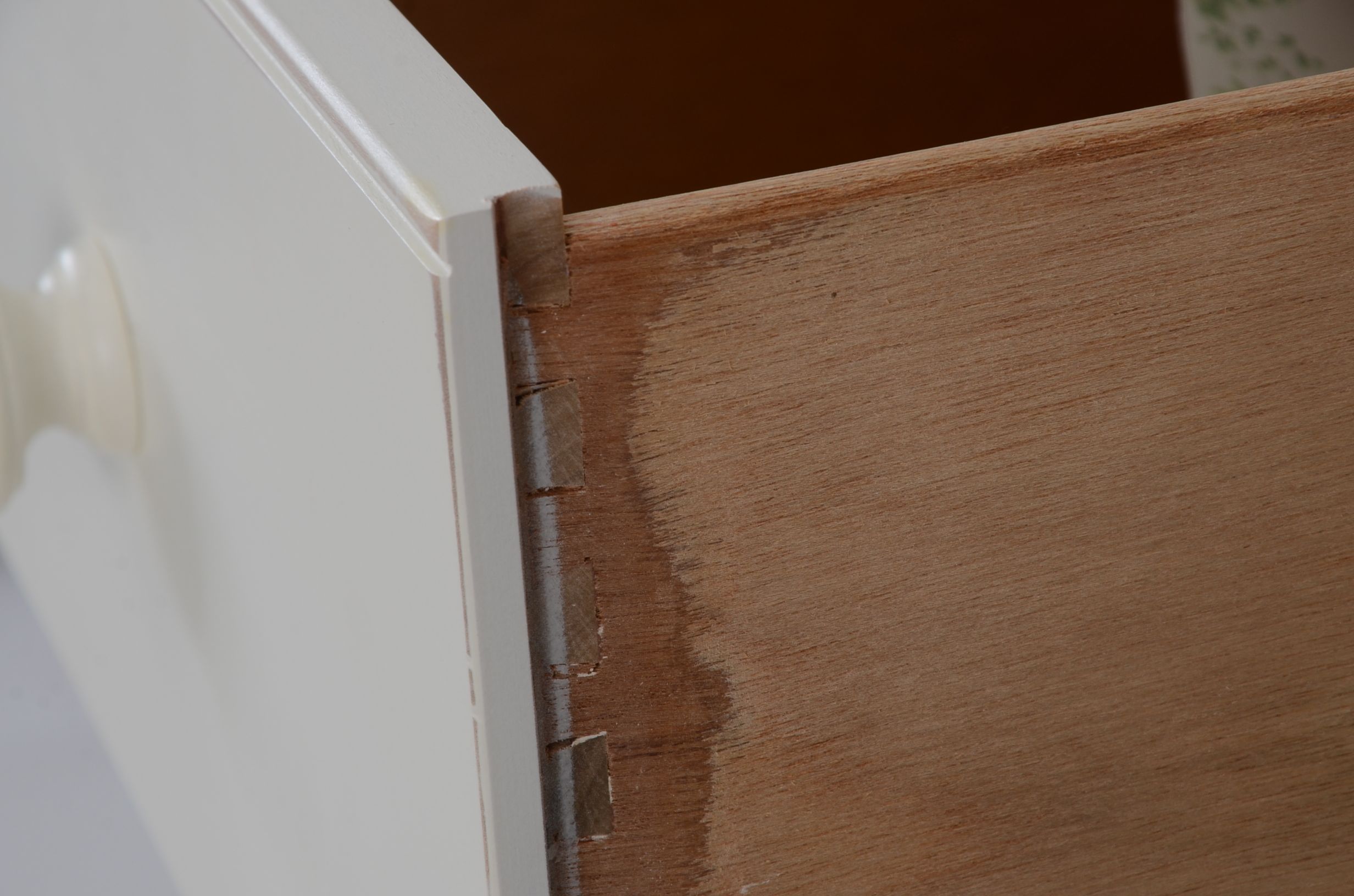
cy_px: 448
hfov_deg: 13.1
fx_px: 5911
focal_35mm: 158
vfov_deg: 8.7
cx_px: 677
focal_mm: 105
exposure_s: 1/60
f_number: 10
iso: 200
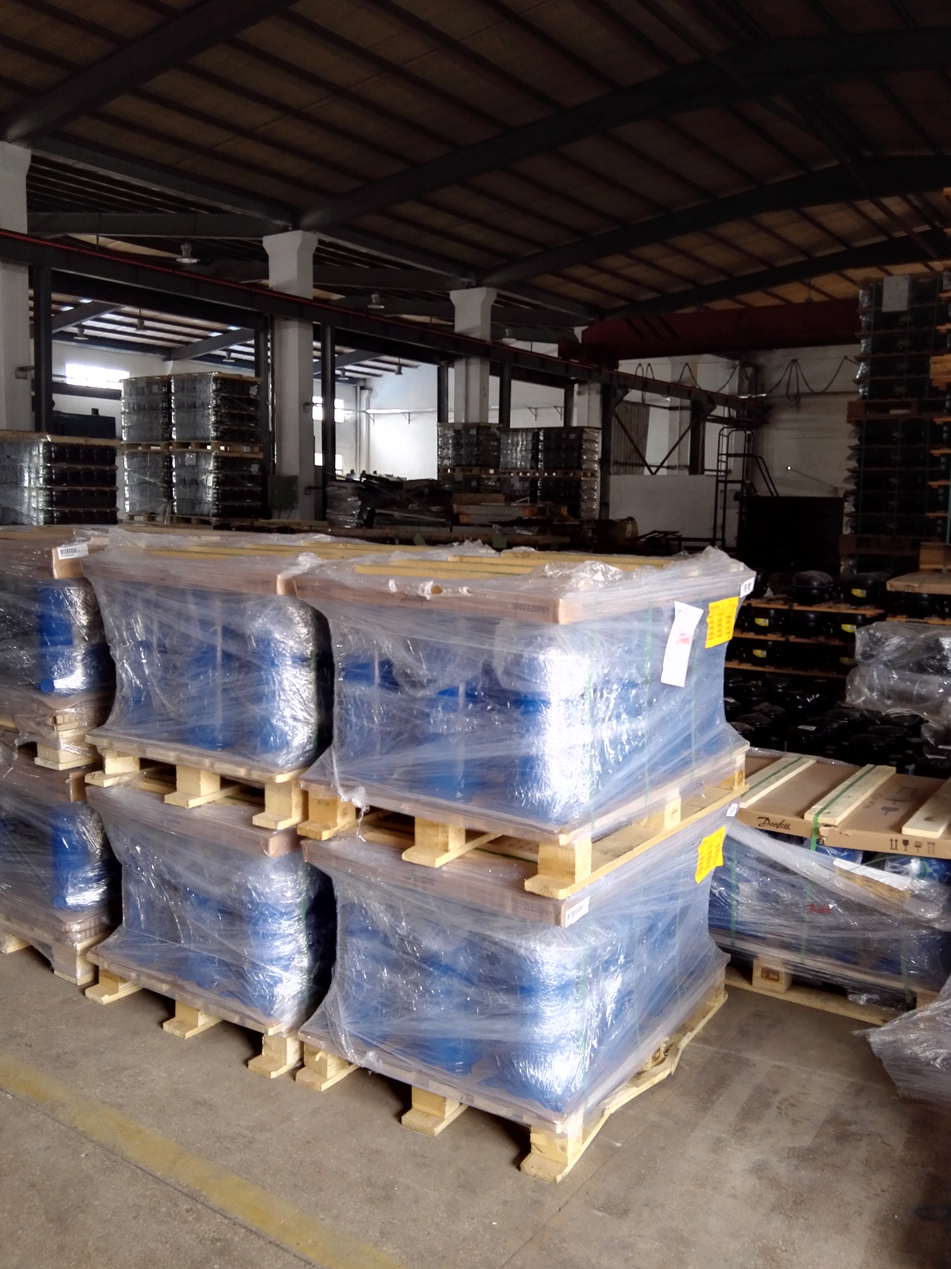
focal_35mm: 29
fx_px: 1062
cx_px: 476
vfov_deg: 61.7
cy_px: 634
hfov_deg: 48.2
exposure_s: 1/33.3
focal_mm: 3.8
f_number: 2
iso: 125
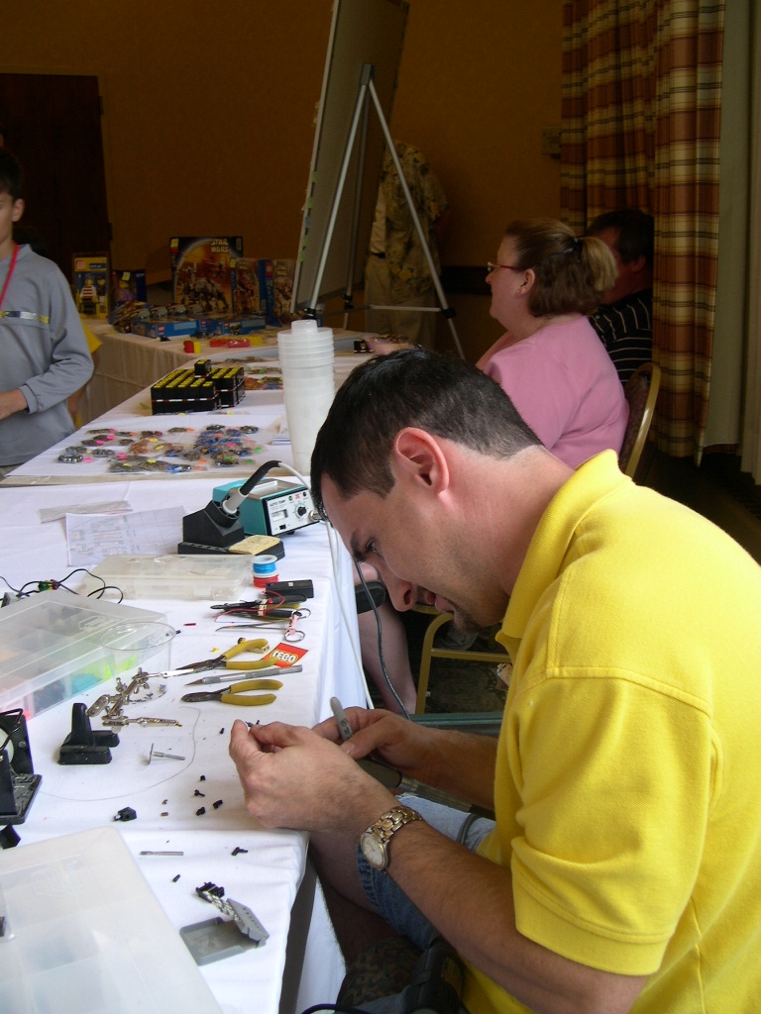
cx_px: 380
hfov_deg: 37.7
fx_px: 1114
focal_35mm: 38
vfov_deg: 49.0
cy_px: 507
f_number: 2.8
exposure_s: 1/32.9
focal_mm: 8
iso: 100
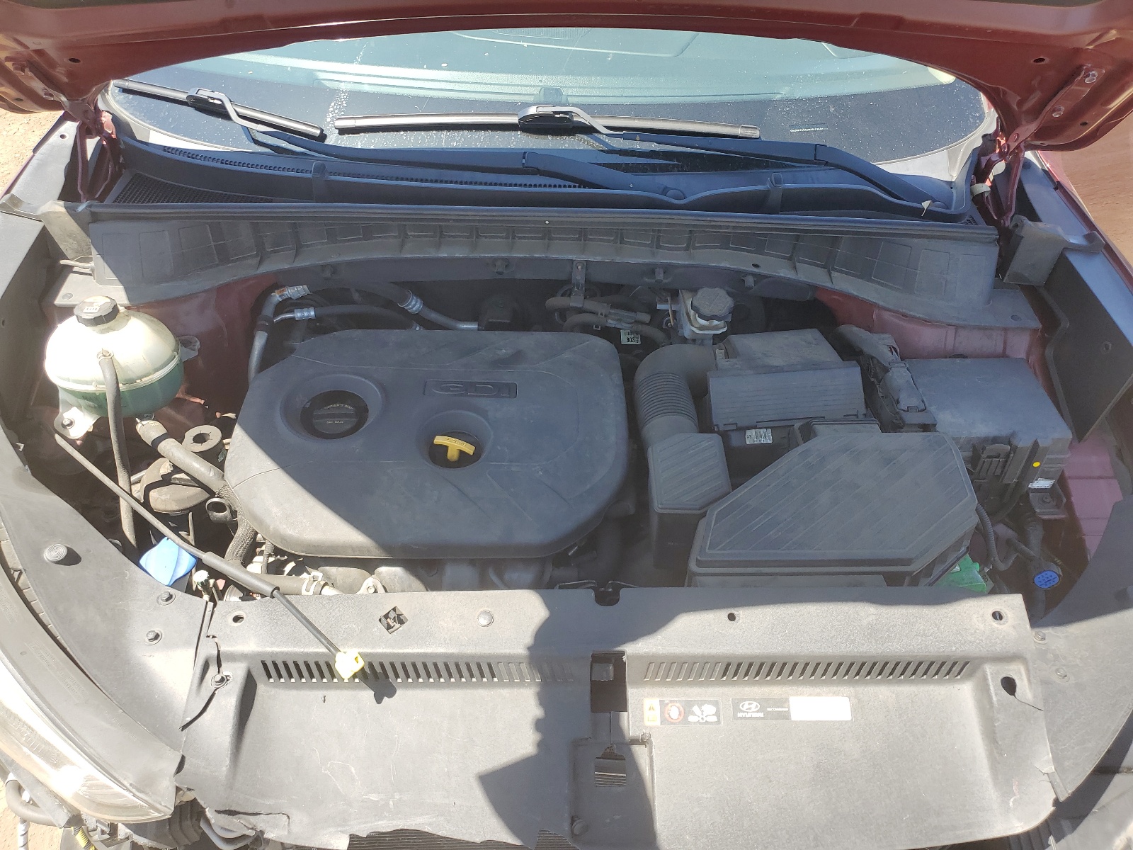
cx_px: 566
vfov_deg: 53.1
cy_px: 425
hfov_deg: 67.3
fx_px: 851
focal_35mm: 26
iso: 50
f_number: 1.5
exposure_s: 1/588
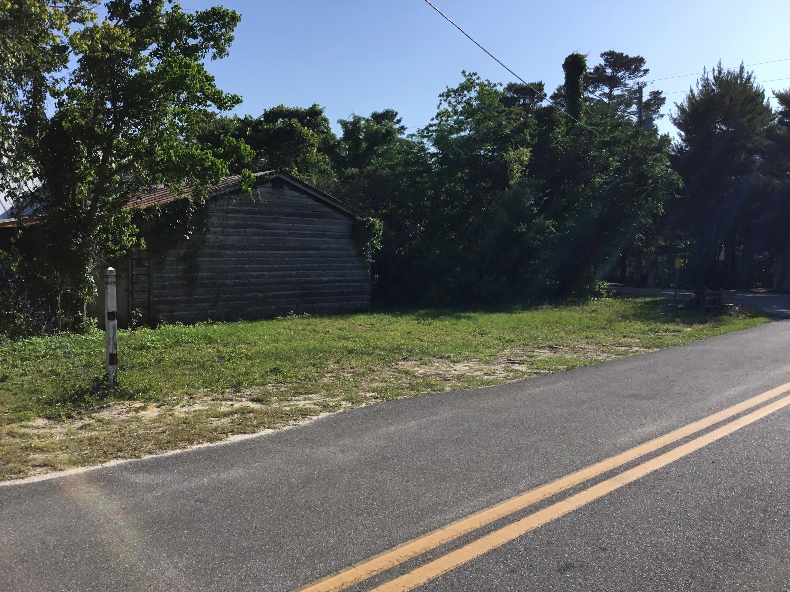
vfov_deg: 45.4
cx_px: 395
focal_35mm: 31
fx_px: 707
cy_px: 296
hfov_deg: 58.4
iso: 25
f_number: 2.4
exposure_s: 1/1538
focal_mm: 3.3
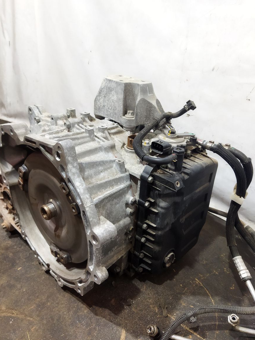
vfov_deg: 63.4
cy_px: 171
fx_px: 275
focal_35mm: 28
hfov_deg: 49.7
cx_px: 125
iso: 331
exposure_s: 1/50
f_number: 1.79
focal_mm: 4.71
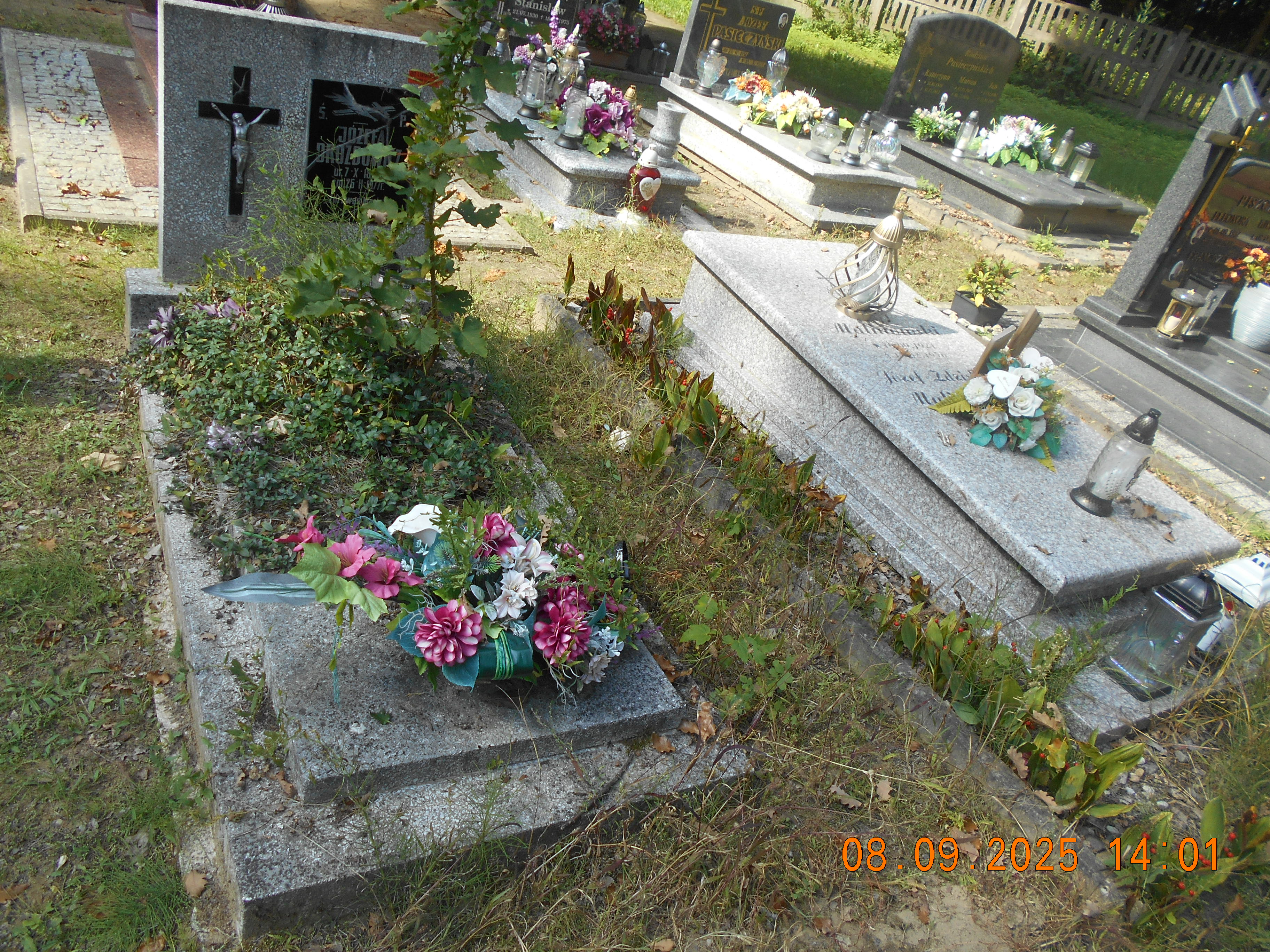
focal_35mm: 26
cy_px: 476
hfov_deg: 67.3
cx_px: 635
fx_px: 954
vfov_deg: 53.1
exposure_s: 1/250
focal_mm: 4.6
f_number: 3.2
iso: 80
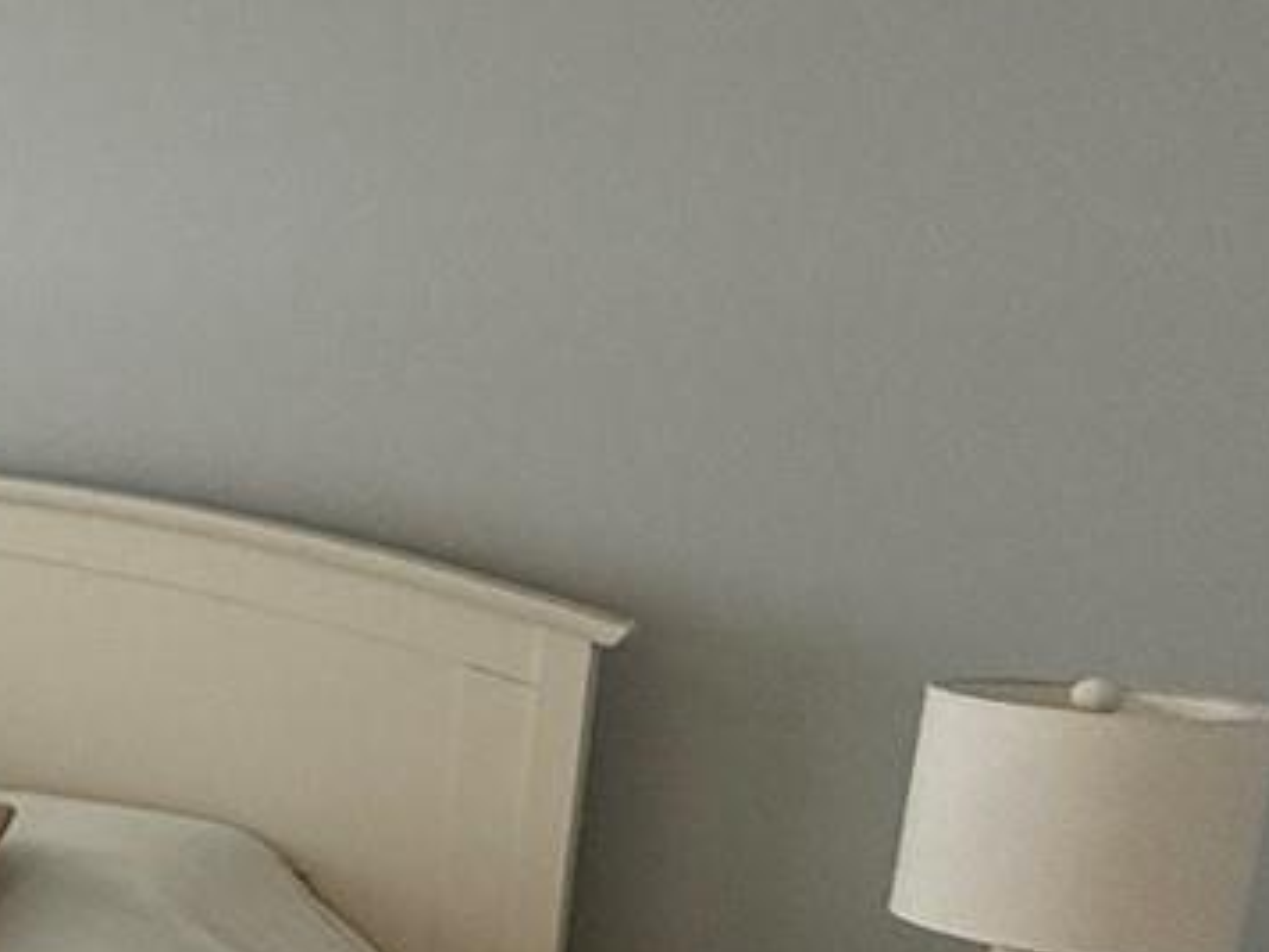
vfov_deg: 23.0
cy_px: 738
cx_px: -1134
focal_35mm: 63
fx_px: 2310
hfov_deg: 20.0
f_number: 2.2
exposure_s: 1/120
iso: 160
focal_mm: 2.22
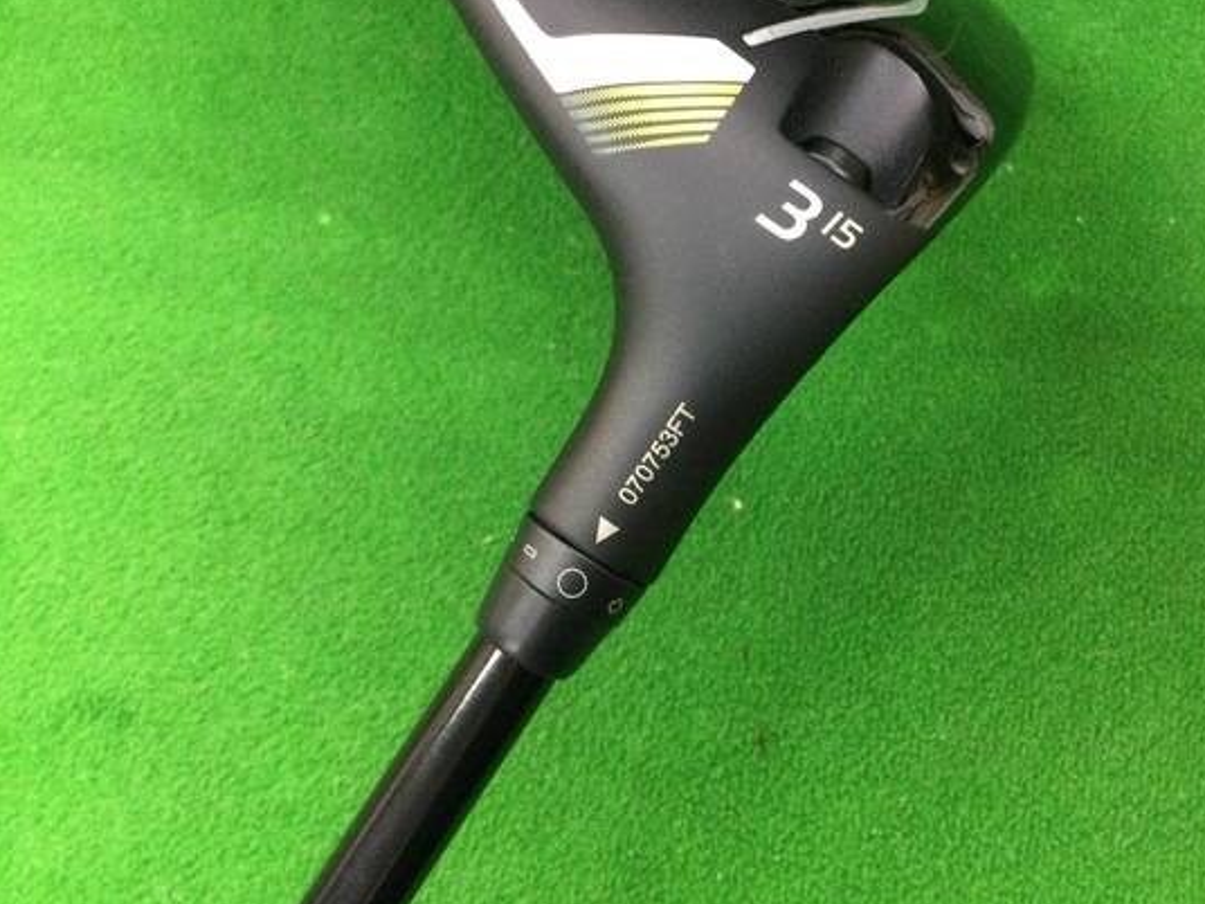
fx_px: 1288
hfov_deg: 49.9
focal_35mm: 37
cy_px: 382
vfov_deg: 38.6
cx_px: 717
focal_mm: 3.3
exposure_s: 1/30
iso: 250
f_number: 2.4
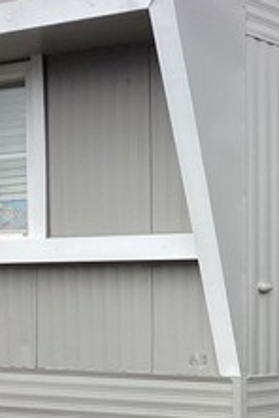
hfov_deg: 13.9
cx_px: 400
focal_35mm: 93
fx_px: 1081
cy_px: 373
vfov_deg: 21.4
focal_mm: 3.3
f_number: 2.4
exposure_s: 1/394
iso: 25
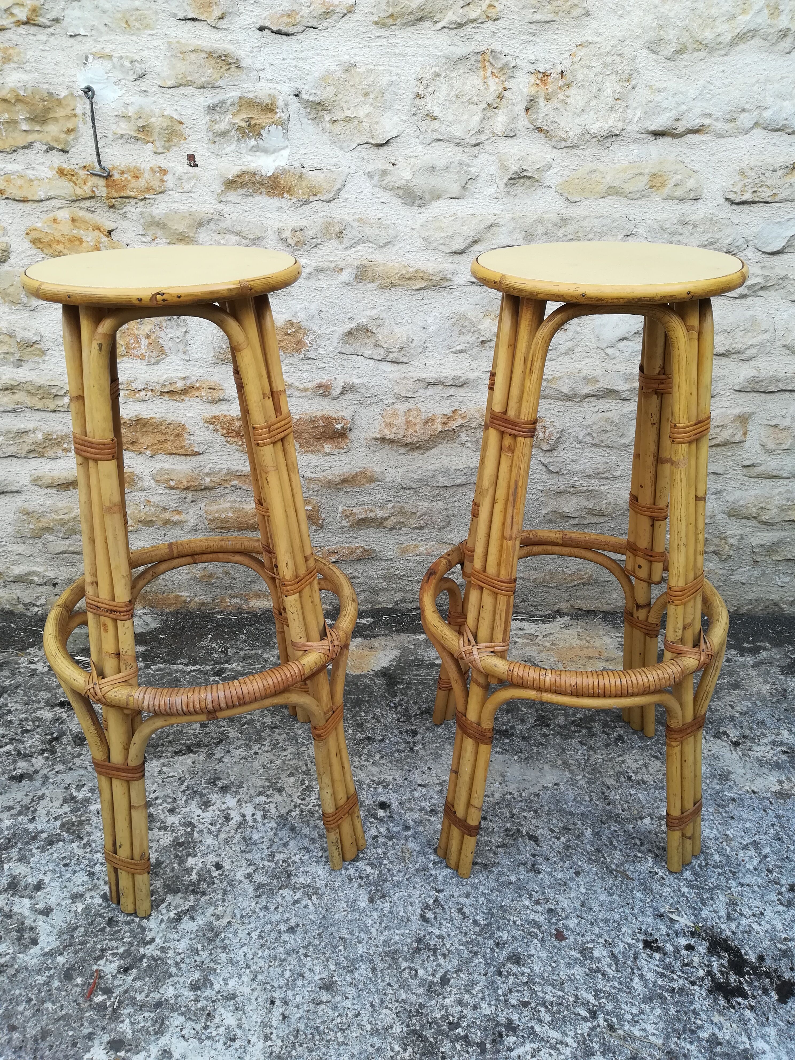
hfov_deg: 53.1
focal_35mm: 26
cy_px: 530
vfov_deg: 67.3
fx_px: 796
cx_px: 398
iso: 50
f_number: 2.2
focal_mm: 3.83
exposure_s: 1/103
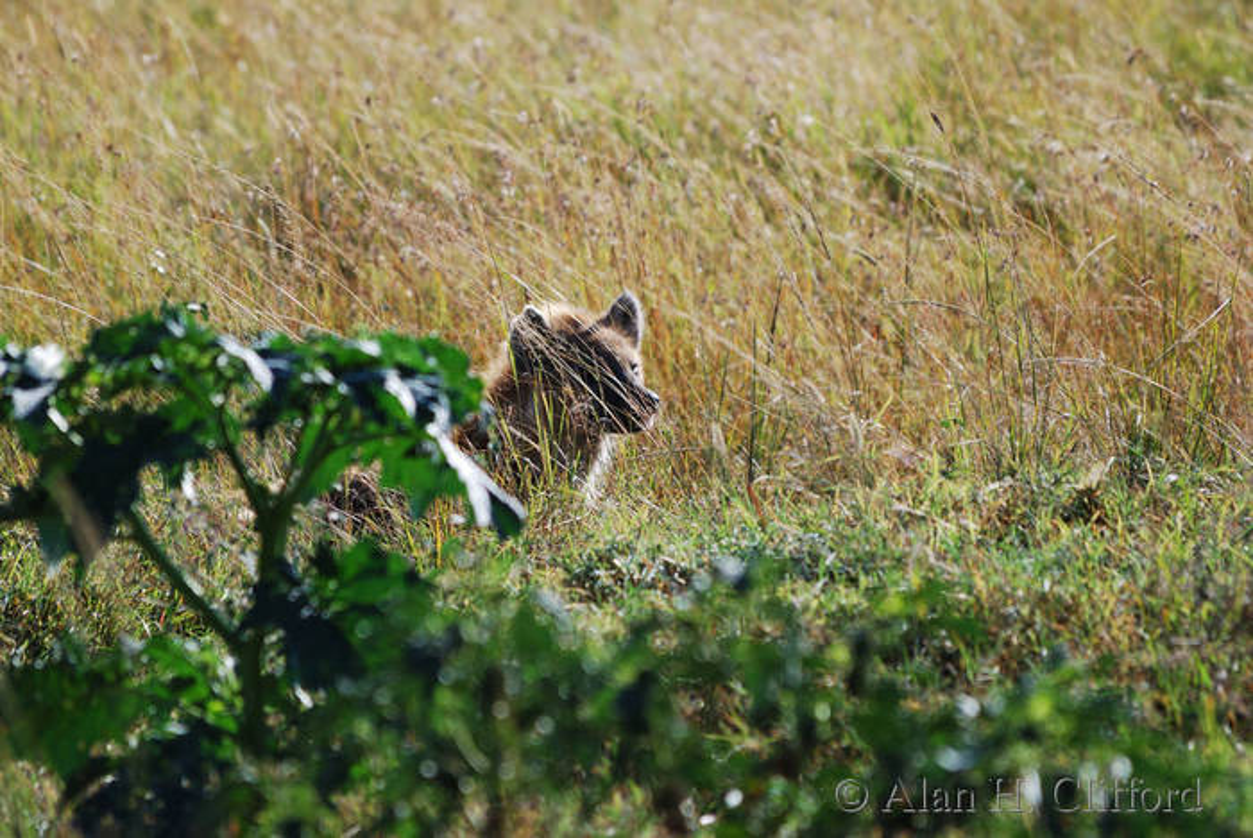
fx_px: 20900
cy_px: 419
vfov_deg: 2.3
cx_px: 626
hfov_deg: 3.4
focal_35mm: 600
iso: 100
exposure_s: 1/250
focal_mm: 400
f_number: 5.6
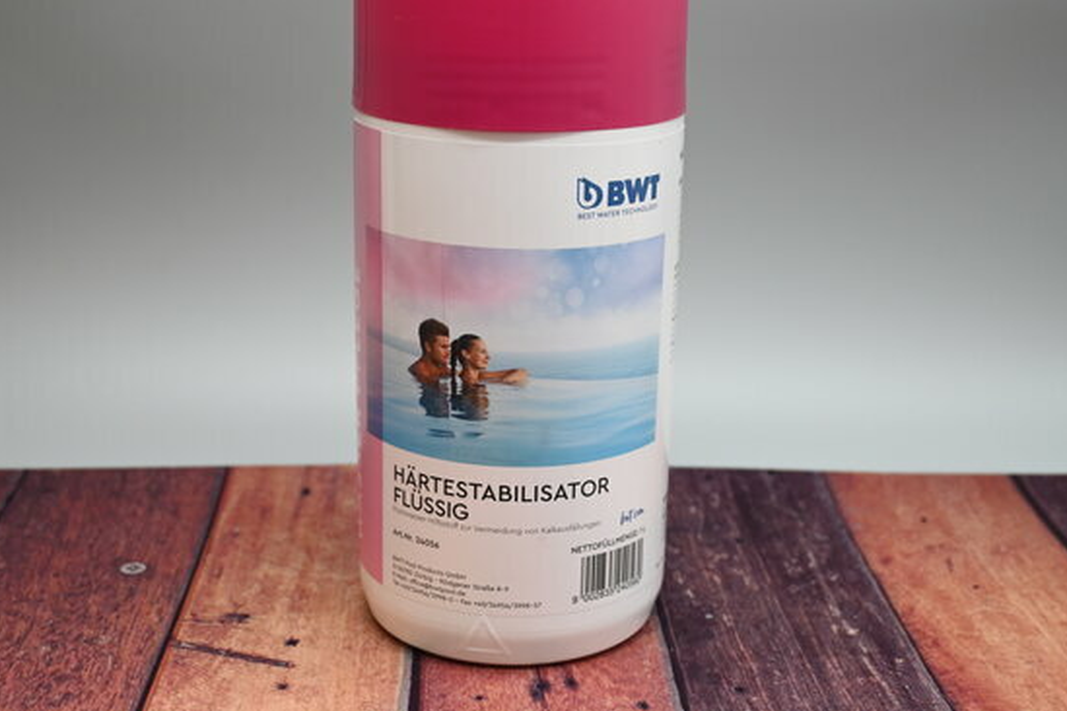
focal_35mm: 51
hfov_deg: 39.0
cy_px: 327
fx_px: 1507
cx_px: 521
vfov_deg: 26.6
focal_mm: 30.5
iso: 560
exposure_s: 1/50
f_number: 4.8
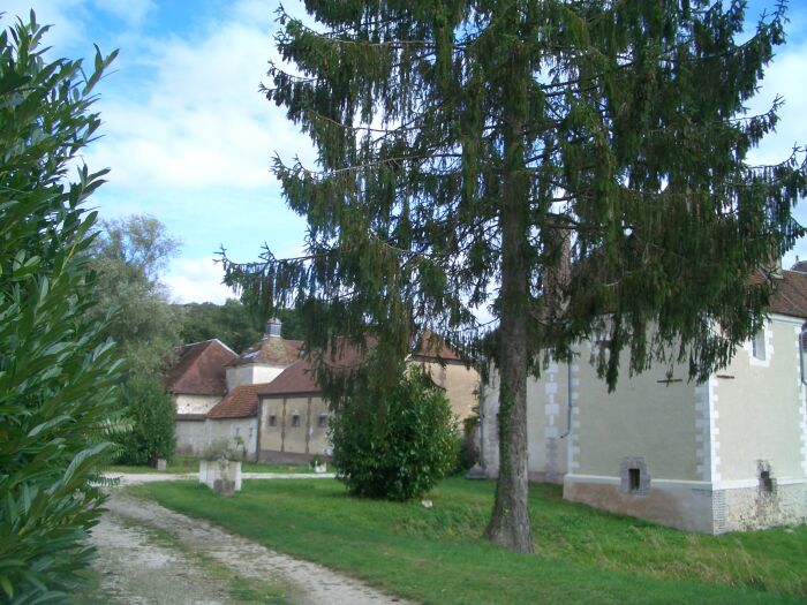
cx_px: 404
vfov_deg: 40.7
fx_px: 816
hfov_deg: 52.6
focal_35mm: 35
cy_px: 302
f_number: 4.3
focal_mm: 5.8
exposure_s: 1/320
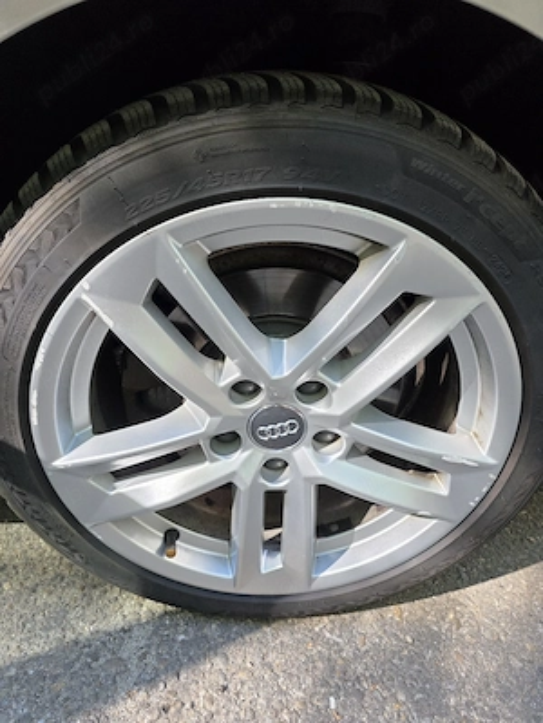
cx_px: 272
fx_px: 481
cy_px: 362
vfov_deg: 73.9
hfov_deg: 58.9
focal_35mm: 23
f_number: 1.7
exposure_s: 1/182
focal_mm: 6.3
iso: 50
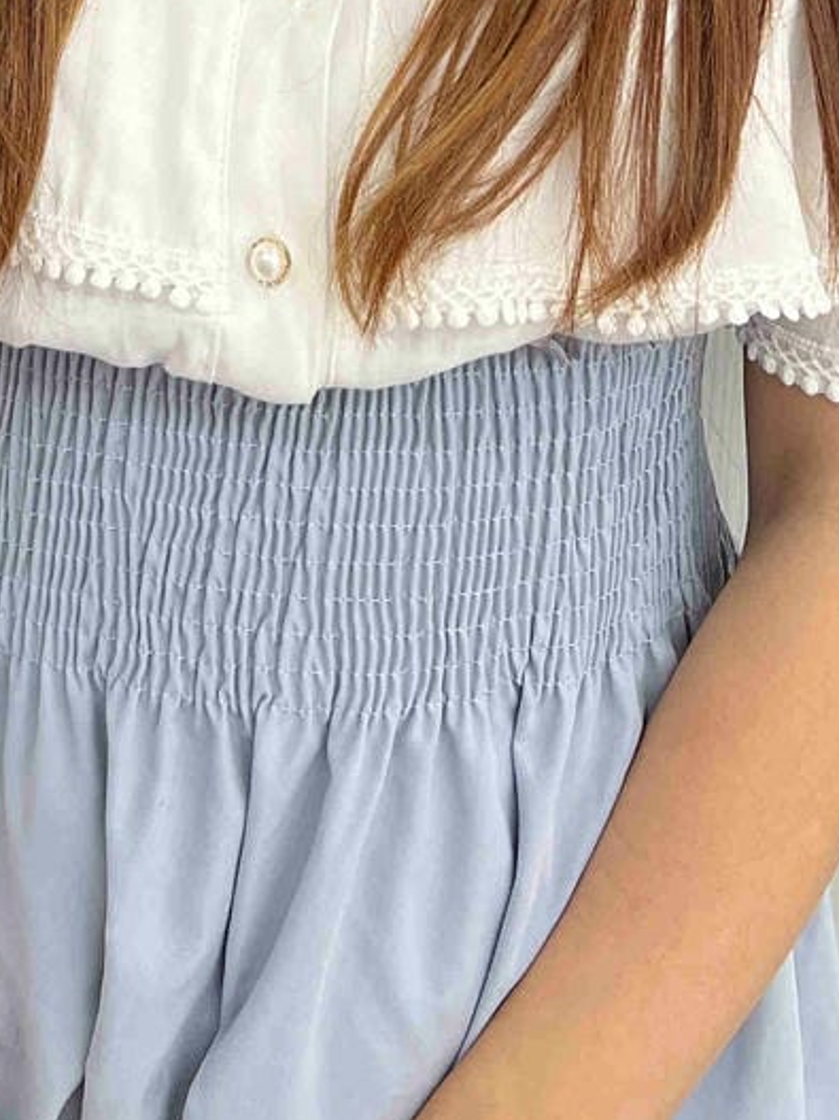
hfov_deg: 18.6
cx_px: 291
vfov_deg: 21.3
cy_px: -499
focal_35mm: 79
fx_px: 2554
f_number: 1.5
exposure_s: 1/120
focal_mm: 5.7
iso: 64
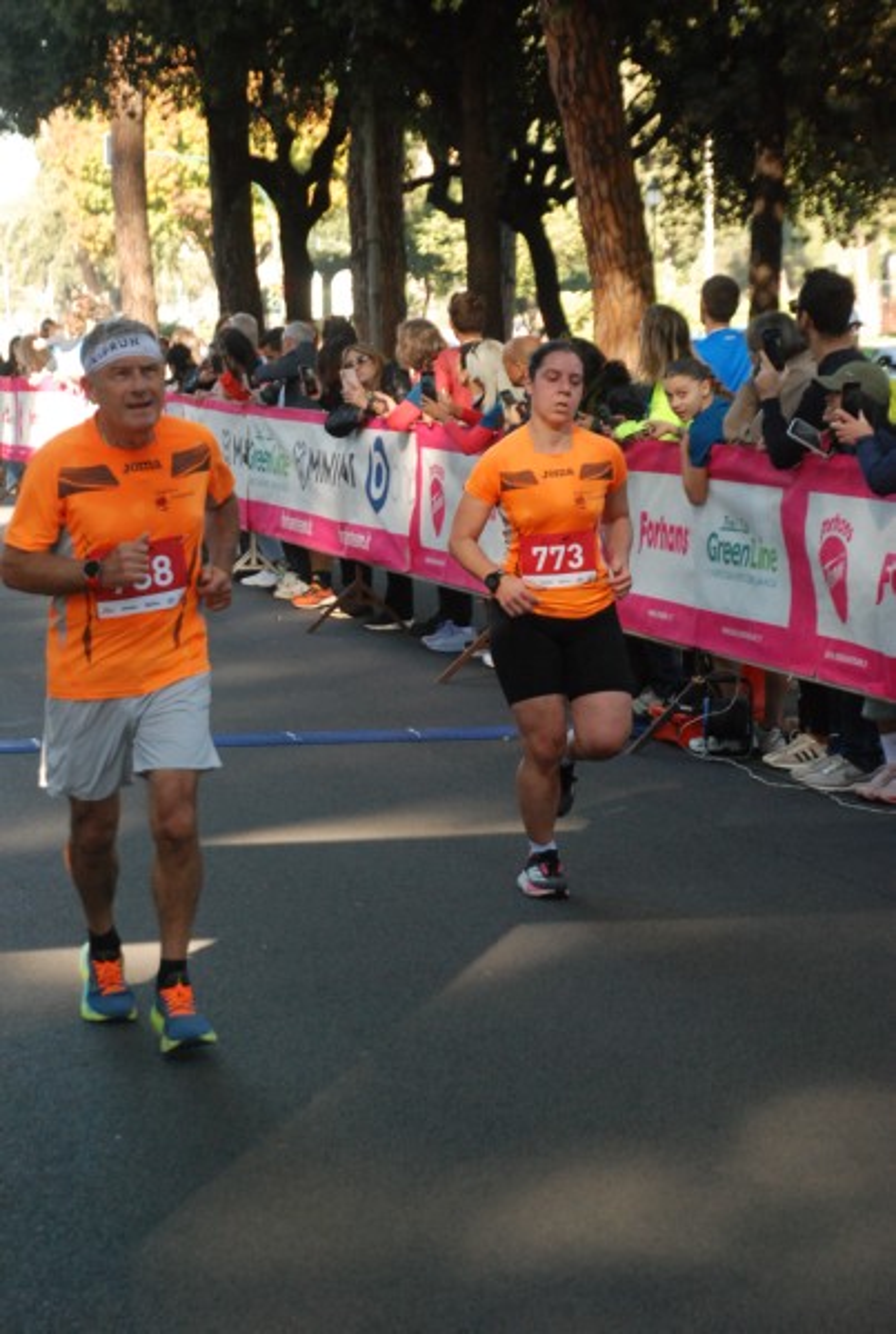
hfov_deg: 13.9
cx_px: 448
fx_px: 3677
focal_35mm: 99
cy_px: 667
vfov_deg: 20.6
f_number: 5.3
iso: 1000
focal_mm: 66
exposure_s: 1/320
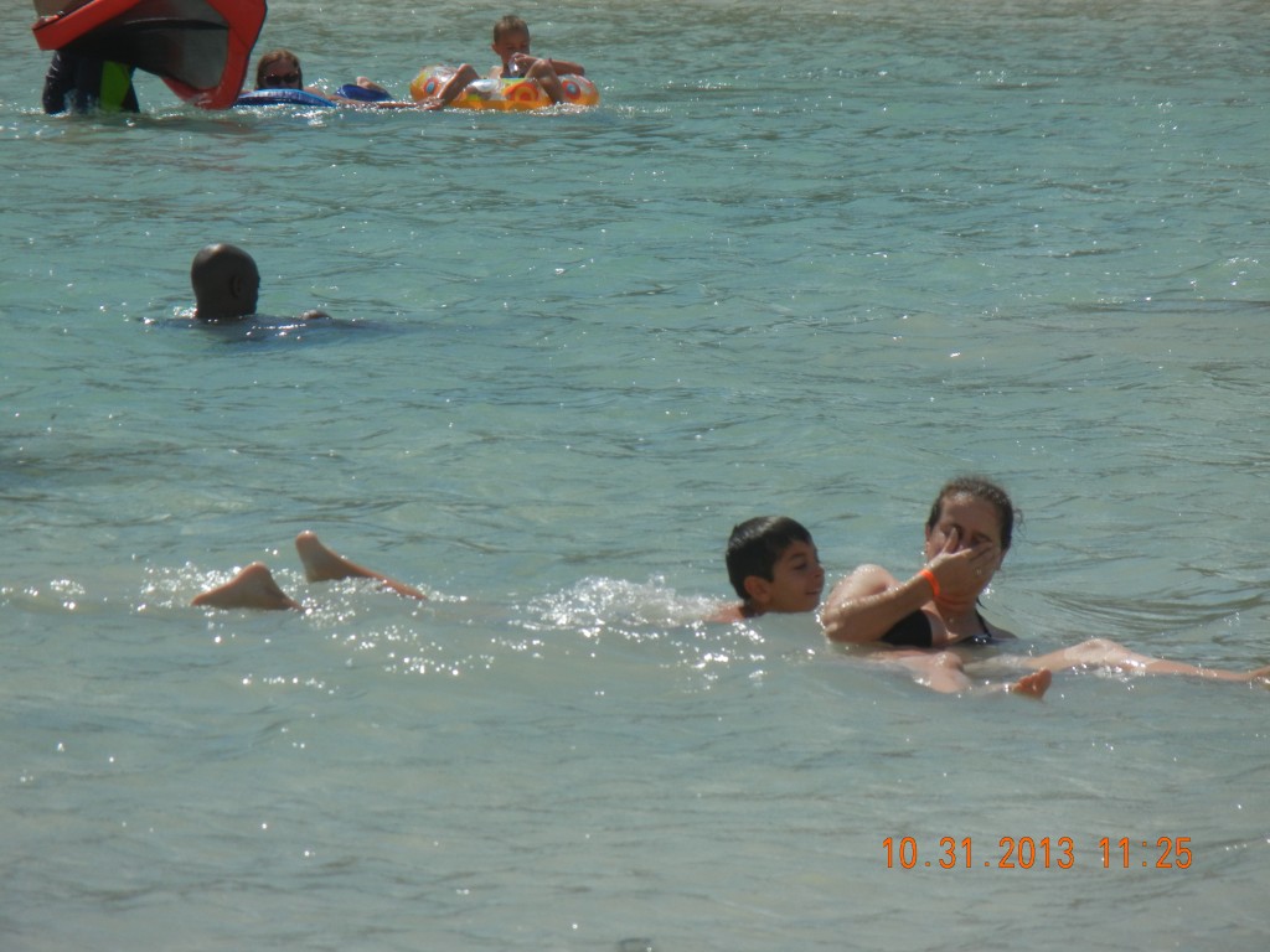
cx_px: 635
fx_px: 11006
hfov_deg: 6.6
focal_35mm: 300
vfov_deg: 5.0
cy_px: 476
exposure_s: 1/369
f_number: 11.2
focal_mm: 54
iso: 160
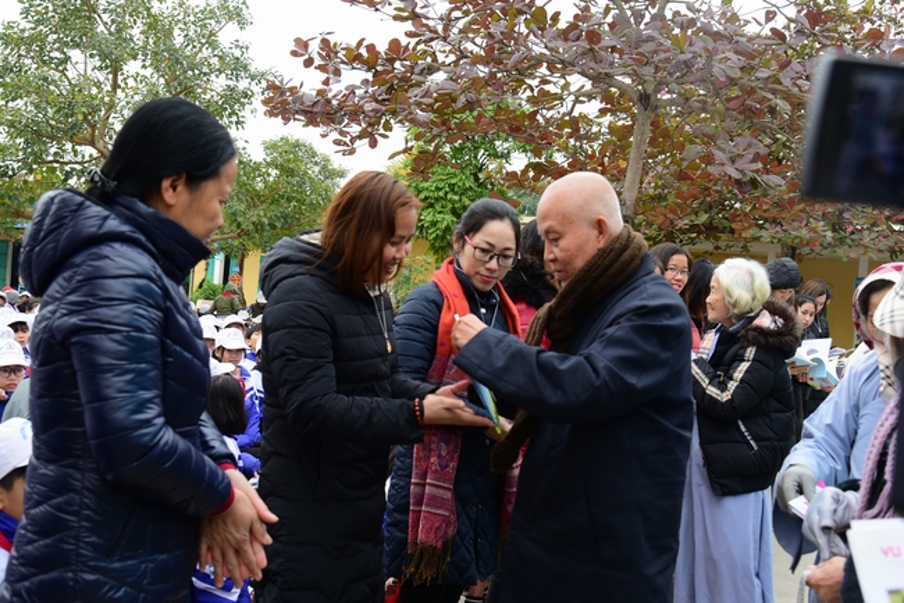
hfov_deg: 50.7
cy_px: 302
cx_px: 452
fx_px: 955
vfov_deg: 35.1
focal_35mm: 38
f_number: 6.3
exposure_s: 1/100
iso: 320
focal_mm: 38
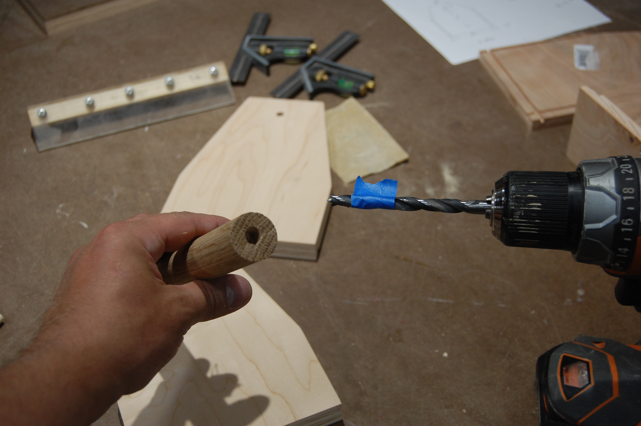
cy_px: 213
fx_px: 854
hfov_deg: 41.1
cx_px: 320
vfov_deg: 28.0
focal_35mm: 48
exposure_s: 1/80
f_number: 4.5
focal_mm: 32
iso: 400
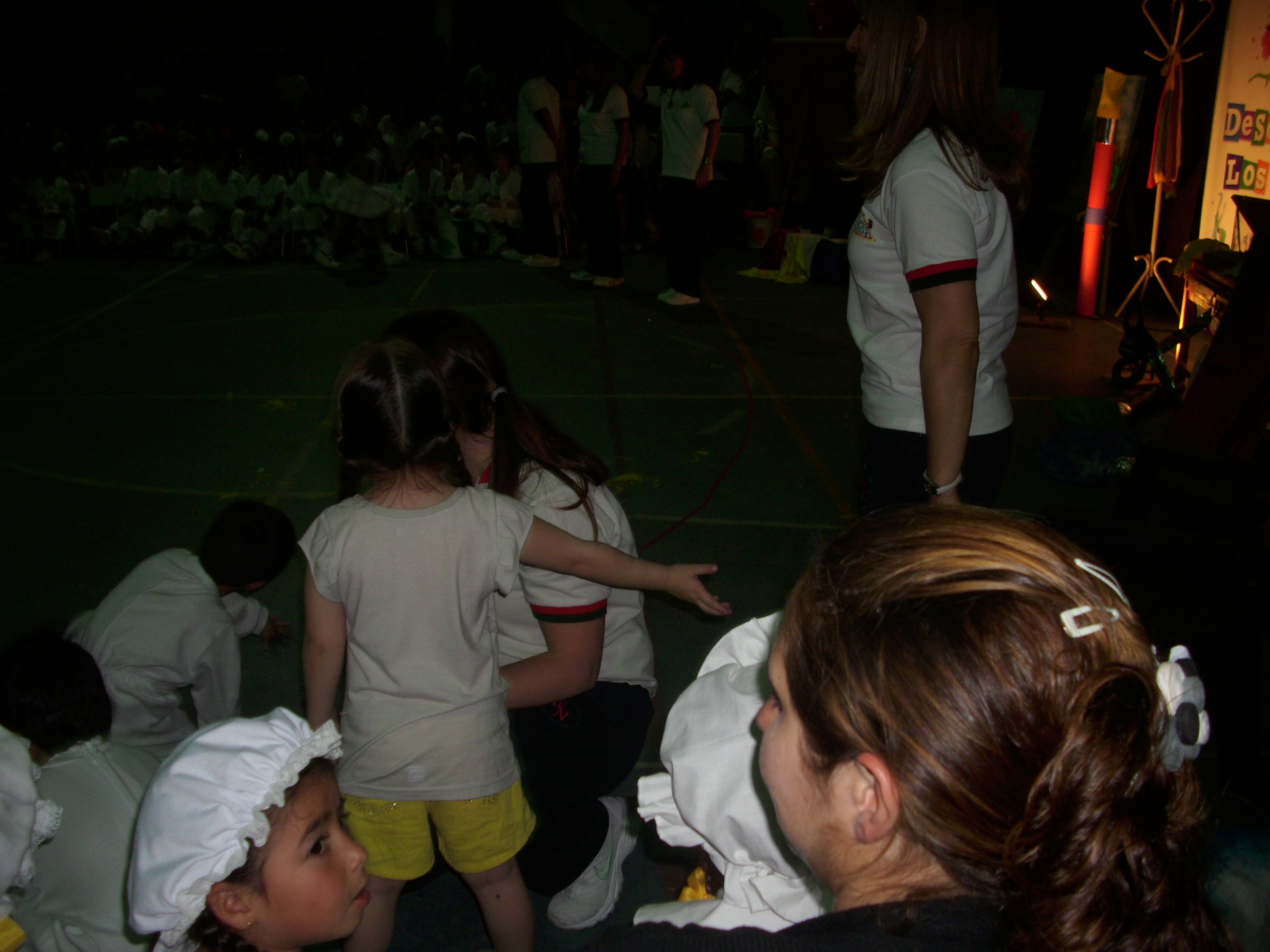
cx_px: 635
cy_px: 476
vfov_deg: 45.4
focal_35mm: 31
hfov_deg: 58.4
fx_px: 1137
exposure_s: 1/30
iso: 50
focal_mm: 6.2
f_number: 2.8
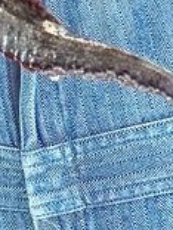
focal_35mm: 263
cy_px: -285
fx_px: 1753
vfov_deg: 7.2
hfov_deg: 5.6
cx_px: -25
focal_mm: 6.86
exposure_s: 1/2890
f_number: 1.78
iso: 64
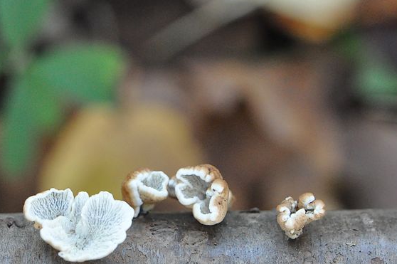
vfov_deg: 7.5
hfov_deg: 11.3
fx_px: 2013
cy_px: 183
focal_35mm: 183
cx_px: 179
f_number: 7.1
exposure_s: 1/125
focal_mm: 85
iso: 3200
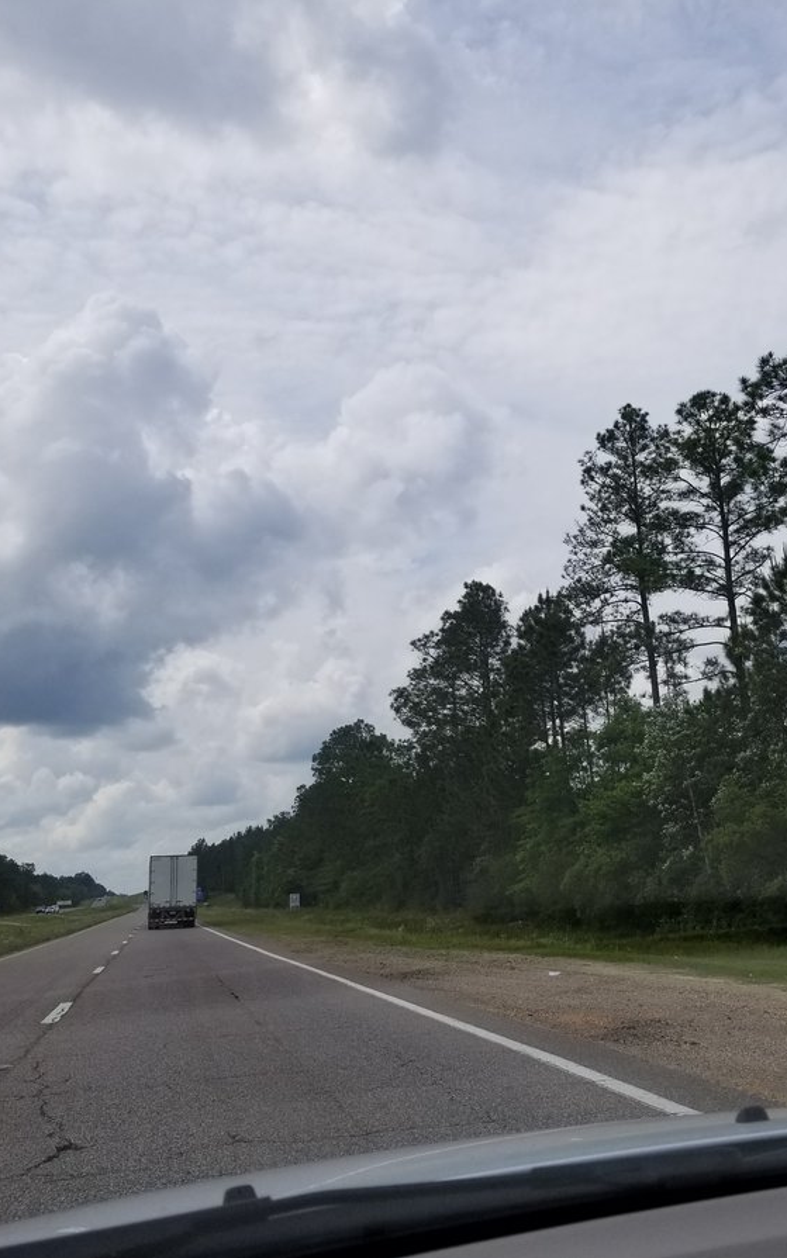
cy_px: 629
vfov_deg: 52.7
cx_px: 493
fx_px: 1269
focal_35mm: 37
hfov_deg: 34.3
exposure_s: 1/4128
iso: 50
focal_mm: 4.3
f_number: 1.7
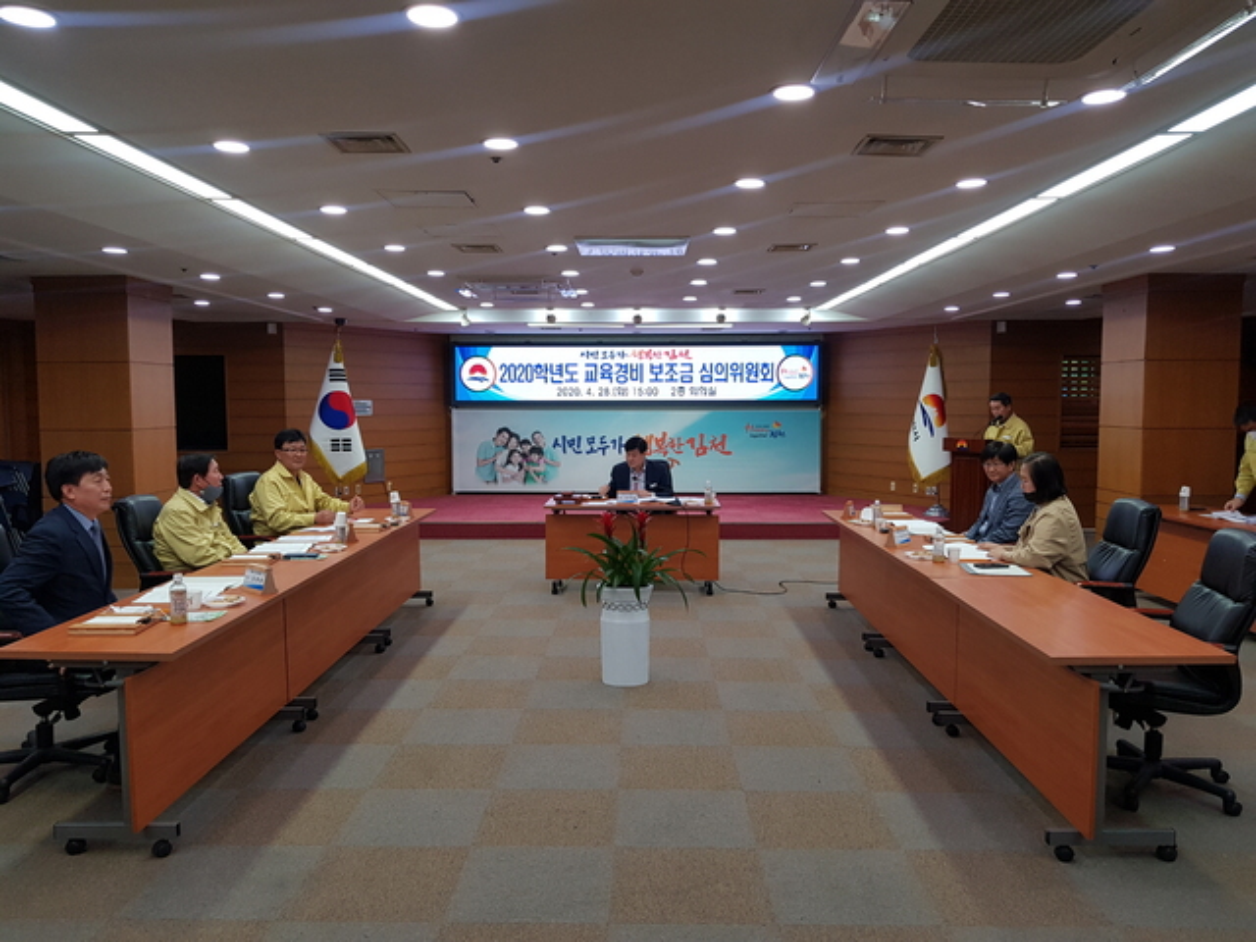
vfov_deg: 53.1
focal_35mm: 26
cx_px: 628
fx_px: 943
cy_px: 471
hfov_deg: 67.3
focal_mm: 4.3
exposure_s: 1/60
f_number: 1.7
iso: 80
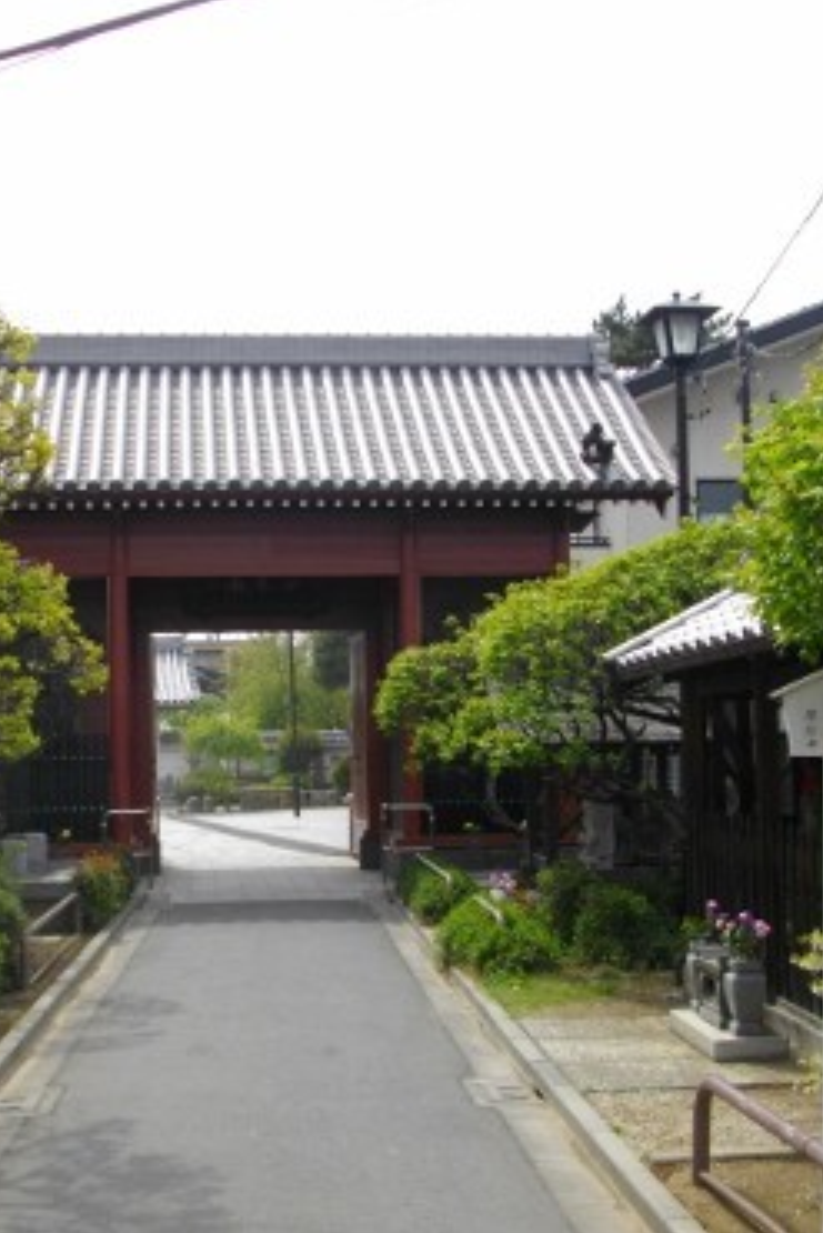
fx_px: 1542
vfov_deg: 43.6
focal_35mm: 45
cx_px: 380
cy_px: 615
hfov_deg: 29.9
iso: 100
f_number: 2.9
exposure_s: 1/1000
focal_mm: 5.7
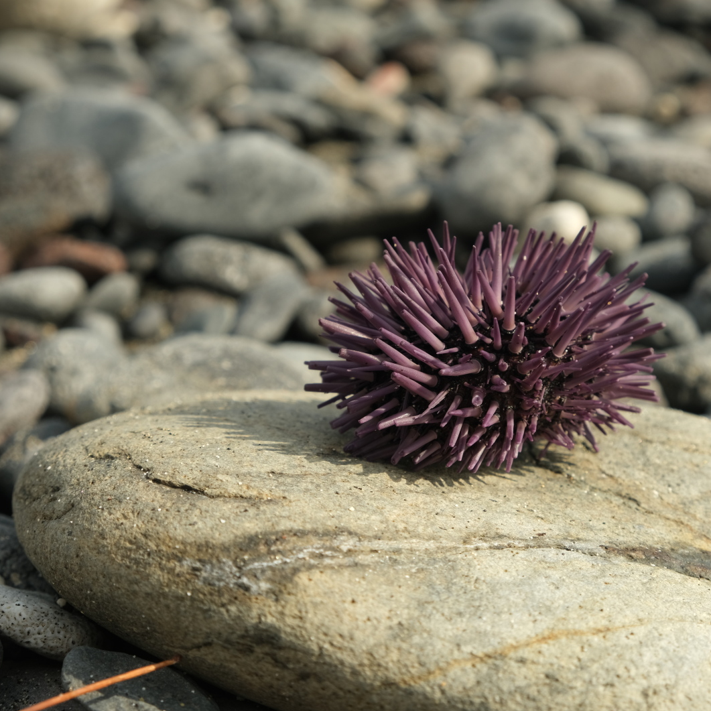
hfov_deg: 28.1
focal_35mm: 61
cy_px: 350
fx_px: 1418
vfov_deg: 28.2
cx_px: 430
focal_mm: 31.5
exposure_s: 1/280
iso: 160
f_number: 7.1
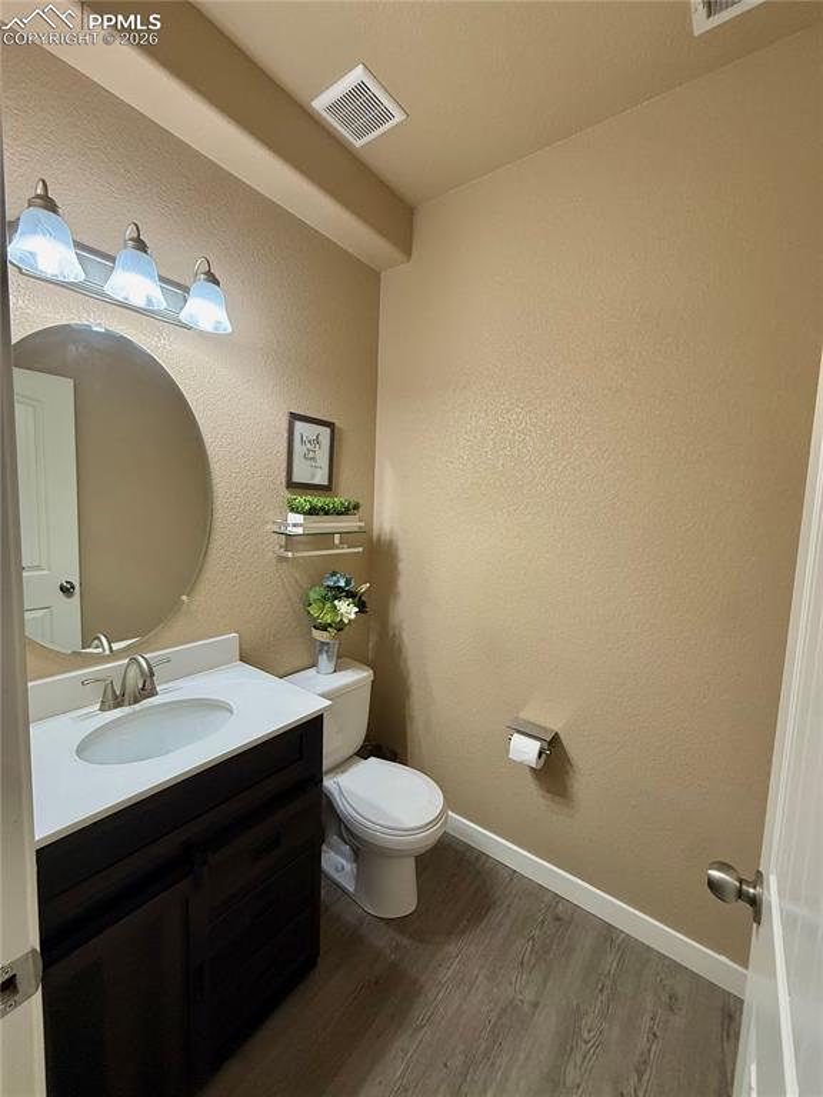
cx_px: 412
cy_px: 548
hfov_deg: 85.7
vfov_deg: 102.1
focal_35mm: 14
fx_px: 444
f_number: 2.2
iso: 320
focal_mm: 2.22
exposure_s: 1/120
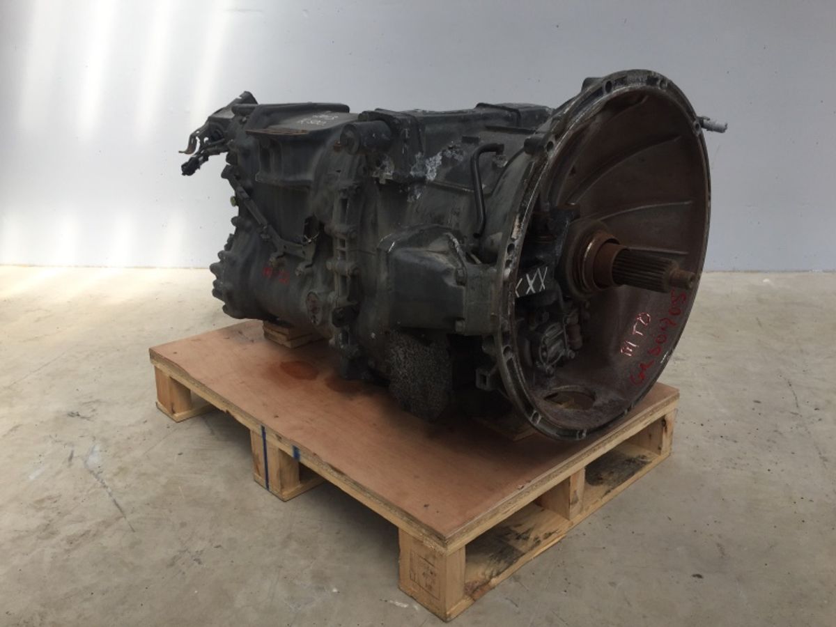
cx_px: 418
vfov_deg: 48.2
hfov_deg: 61.7
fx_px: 700
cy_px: 314
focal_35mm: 29
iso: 32
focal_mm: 4.15
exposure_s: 1/549
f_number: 2.2
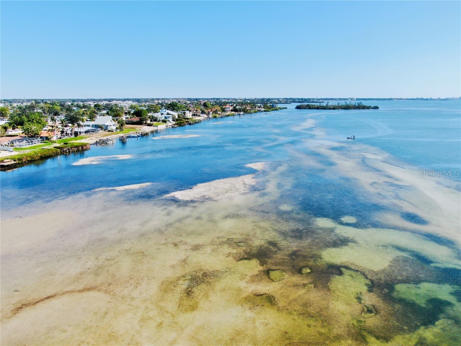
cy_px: 173
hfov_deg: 71.6
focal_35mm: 24
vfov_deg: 56.8
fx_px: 320
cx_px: 230
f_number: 2.8
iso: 100
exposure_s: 1/1250
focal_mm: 4.39
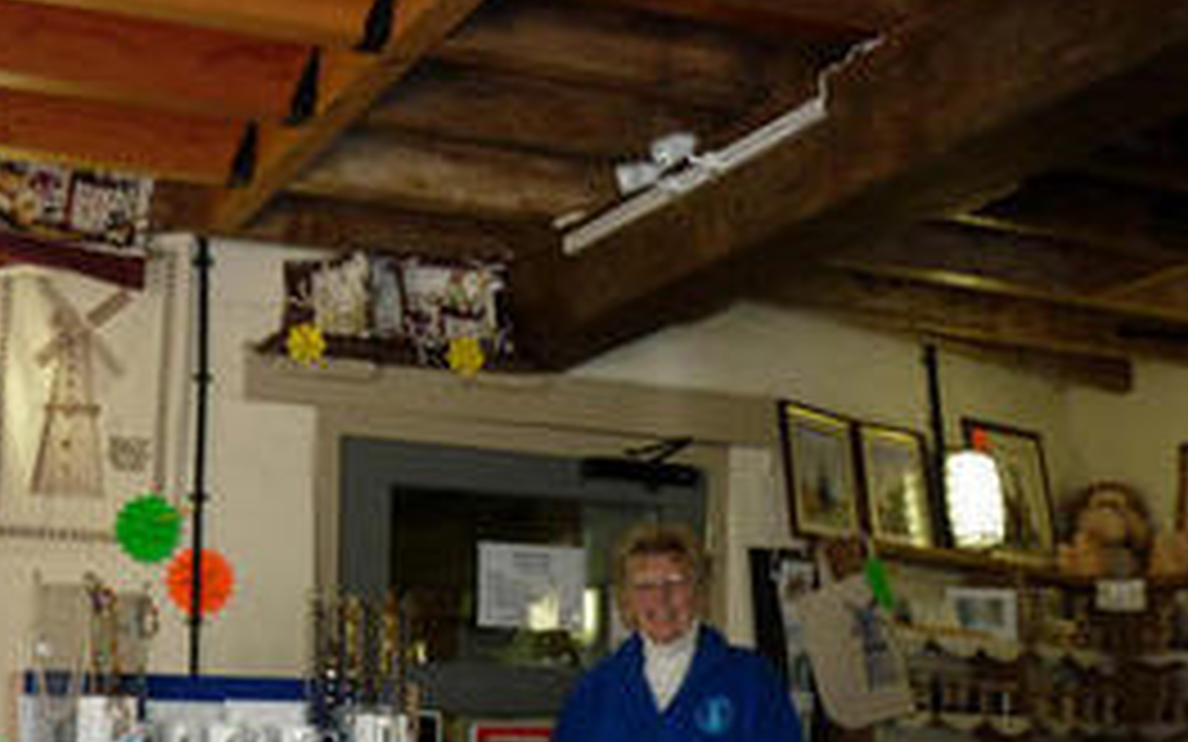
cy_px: 659
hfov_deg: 37.1
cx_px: 387
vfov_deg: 23.4
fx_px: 1748
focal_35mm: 54
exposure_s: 1/30
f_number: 2.8
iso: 100
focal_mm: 5.5
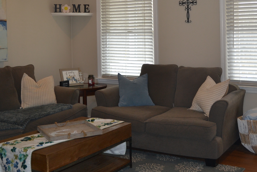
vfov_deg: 27.0
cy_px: 35
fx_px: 350
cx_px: 147
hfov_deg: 40.2
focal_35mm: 49
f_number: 4
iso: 360
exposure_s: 1/125
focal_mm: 20
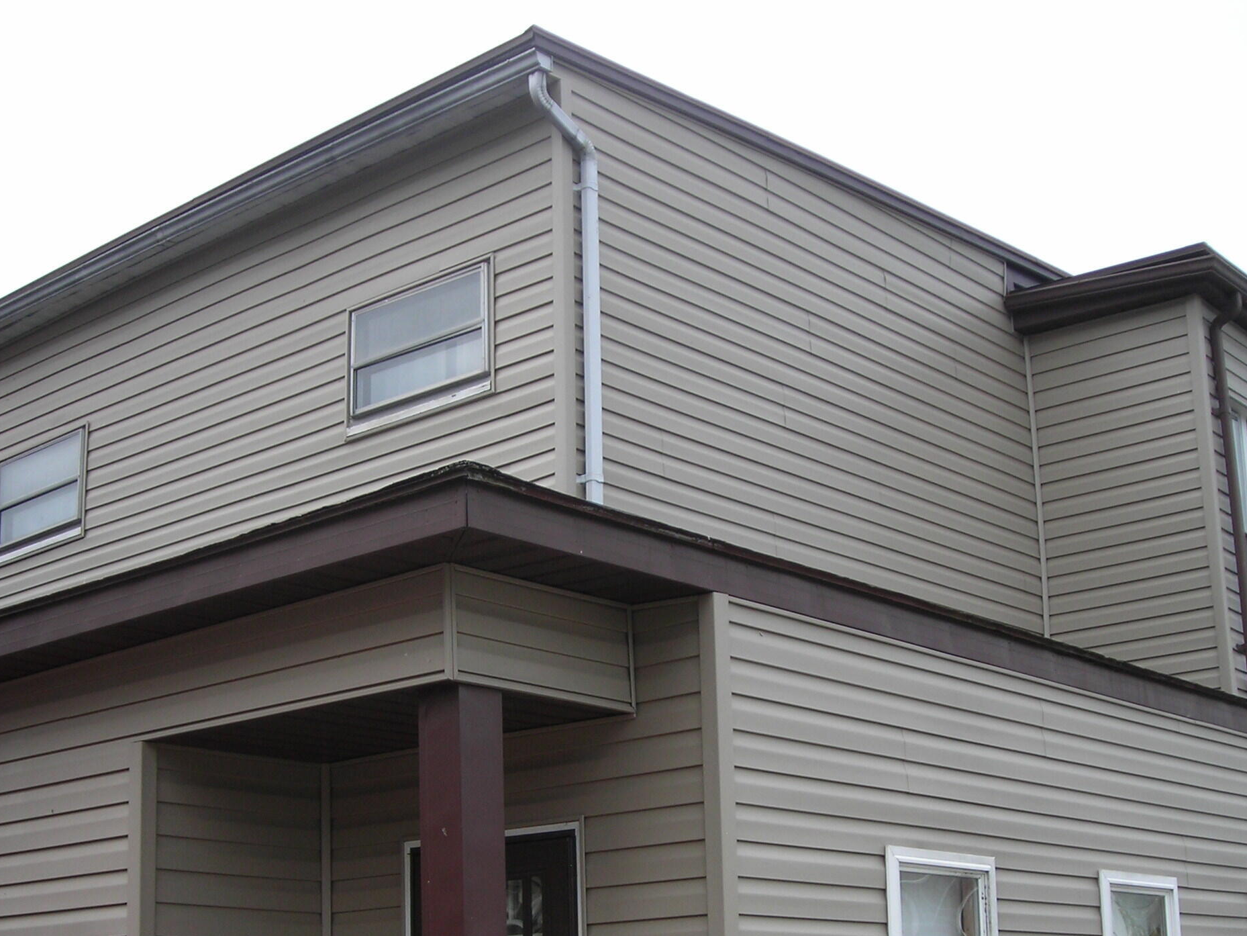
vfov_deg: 27.4
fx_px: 1910
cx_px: 638
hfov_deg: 36.2
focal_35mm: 53
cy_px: 628
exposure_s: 1/466
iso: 50
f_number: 3.2
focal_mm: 6.3
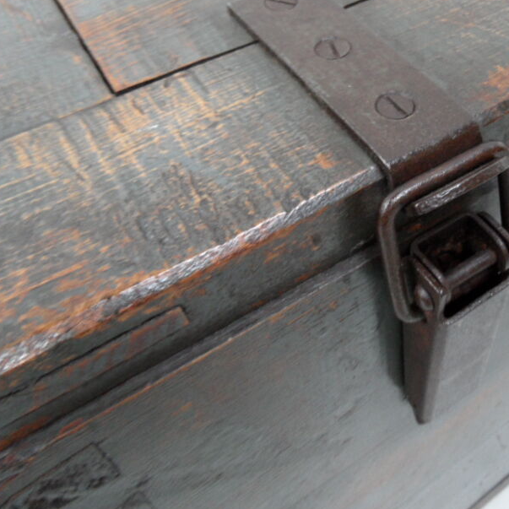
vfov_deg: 45.6
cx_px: 394
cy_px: 190
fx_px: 599
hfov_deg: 44.2
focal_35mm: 36
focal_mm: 3.9
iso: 240
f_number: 3.2
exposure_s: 1/15
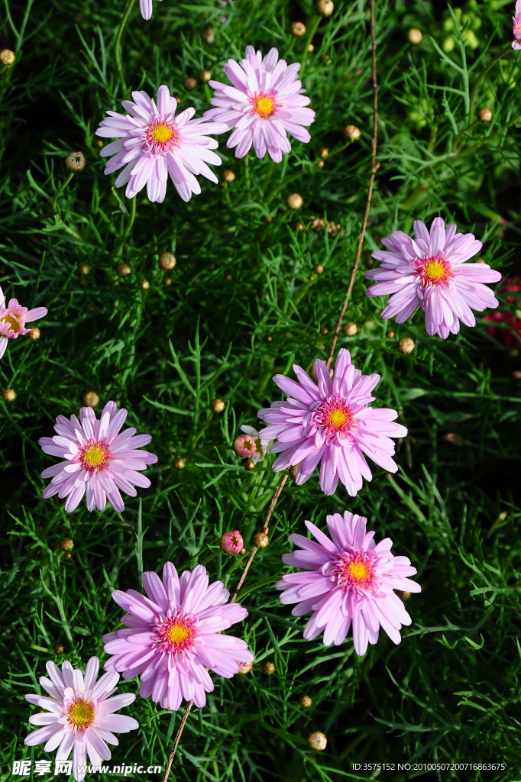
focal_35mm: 68
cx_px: 260
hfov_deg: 20.1
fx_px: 1466
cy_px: 391
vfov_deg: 29.9
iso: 200
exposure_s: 1/400
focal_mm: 45
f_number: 8
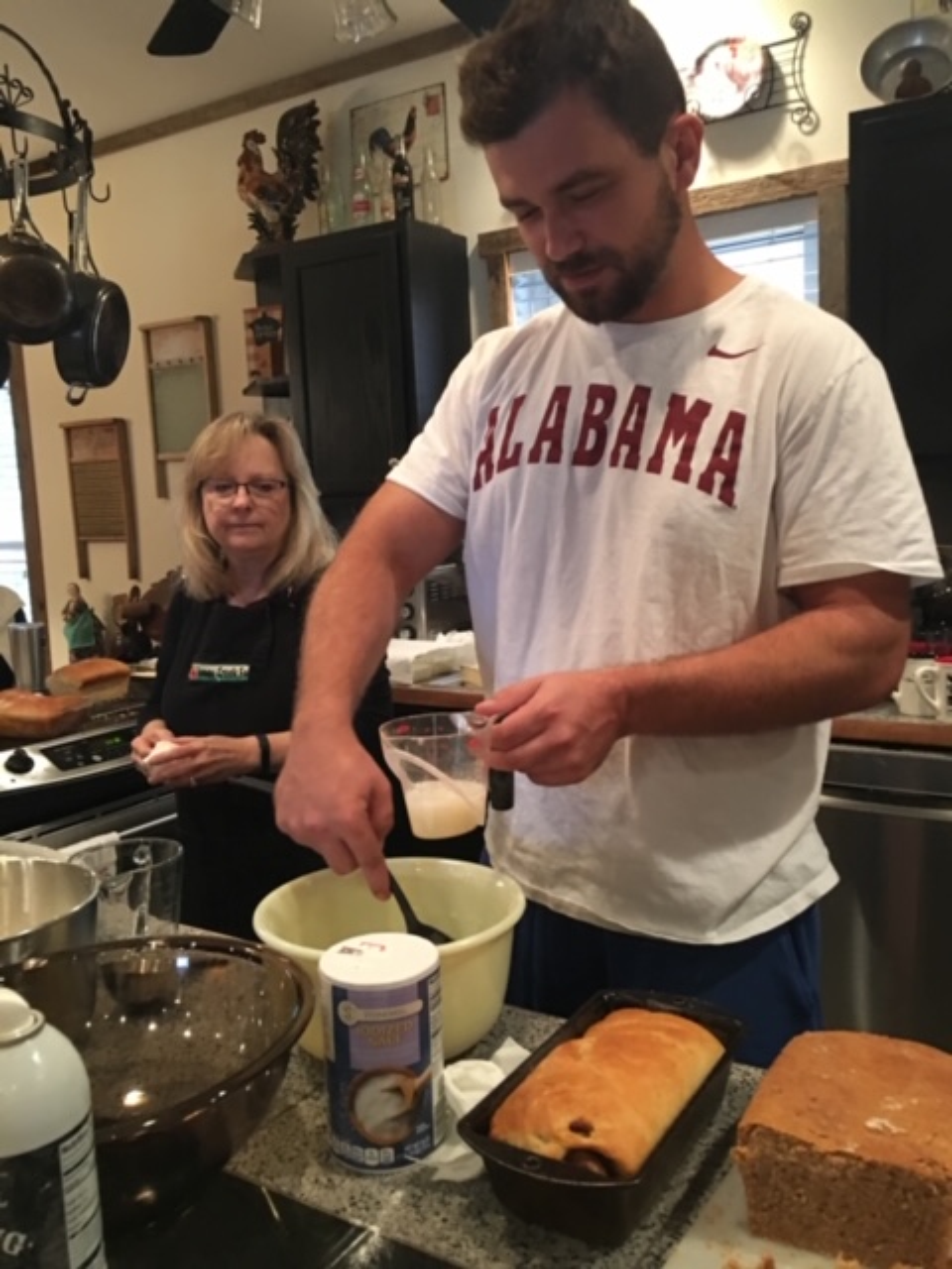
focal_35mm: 29
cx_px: 476
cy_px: 634
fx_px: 1063
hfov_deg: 48.2
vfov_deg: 61.7
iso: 64
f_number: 2.2
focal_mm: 4.15
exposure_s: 1/4
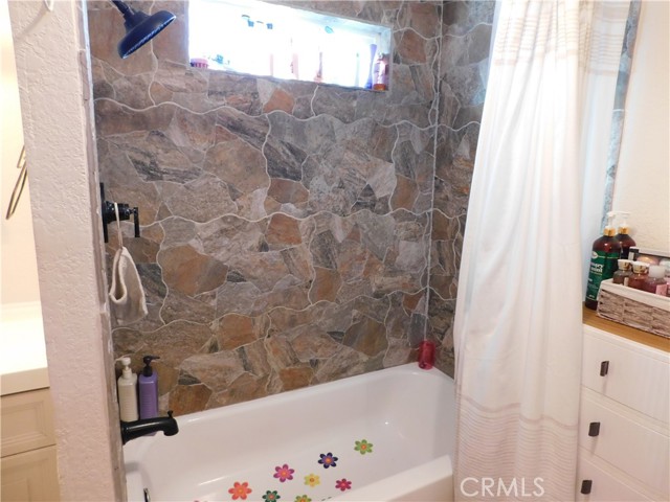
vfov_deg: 58.9
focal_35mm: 23
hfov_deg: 73.9
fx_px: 445
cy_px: 251
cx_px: 335
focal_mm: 4
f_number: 3
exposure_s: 1/30
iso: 250
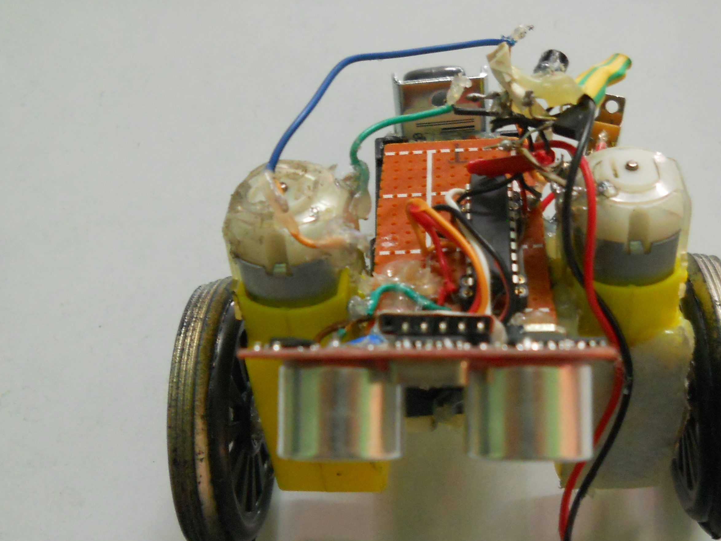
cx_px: 447
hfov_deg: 33.6
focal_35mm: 57
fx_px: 1187
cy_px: 311
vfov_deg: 25.6
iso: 400
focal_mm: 6.72
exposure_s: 1/8
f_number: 3.1
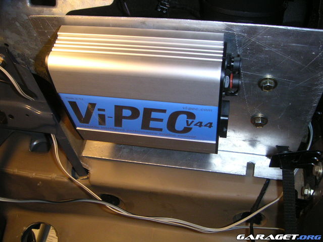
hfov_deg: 49.0
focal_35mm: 38
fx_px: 355
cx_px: 162
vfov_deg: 37.7
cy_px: 121
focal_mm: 6
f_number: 2.8
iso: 160
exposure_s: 1/45
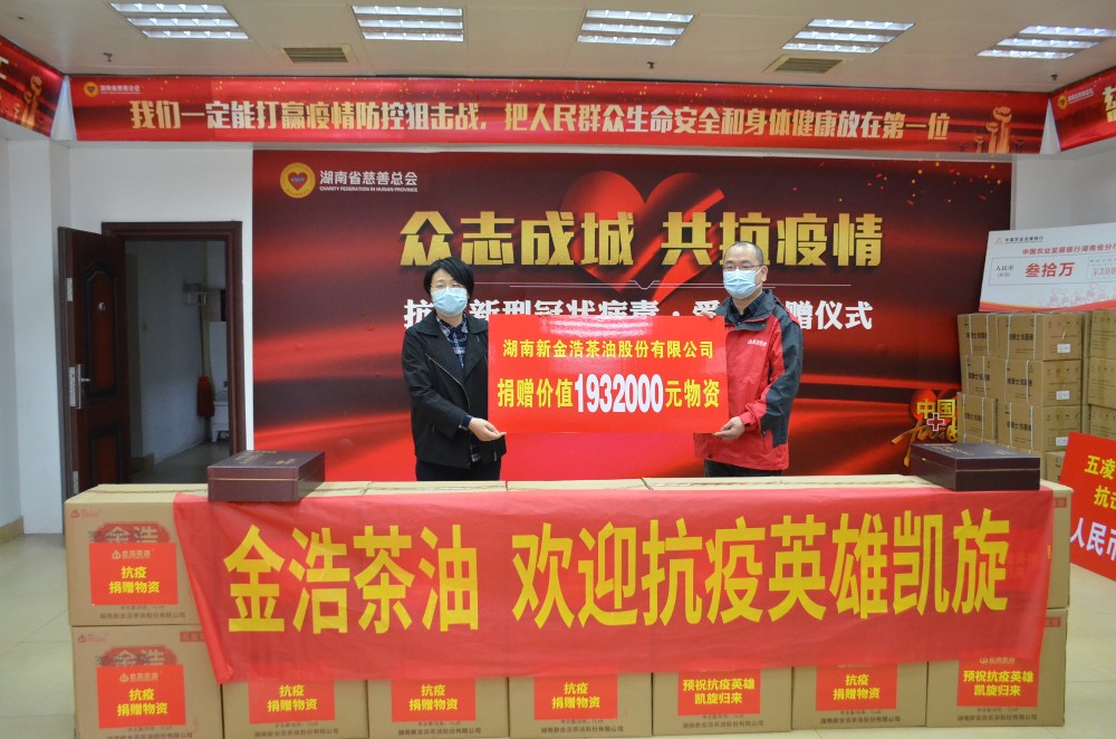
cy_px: 370
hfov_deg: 62.0
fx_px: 928
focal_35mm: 30
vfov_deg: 43.4
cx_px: 558
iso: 2500
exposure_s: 1/60
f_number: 4
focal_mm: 20
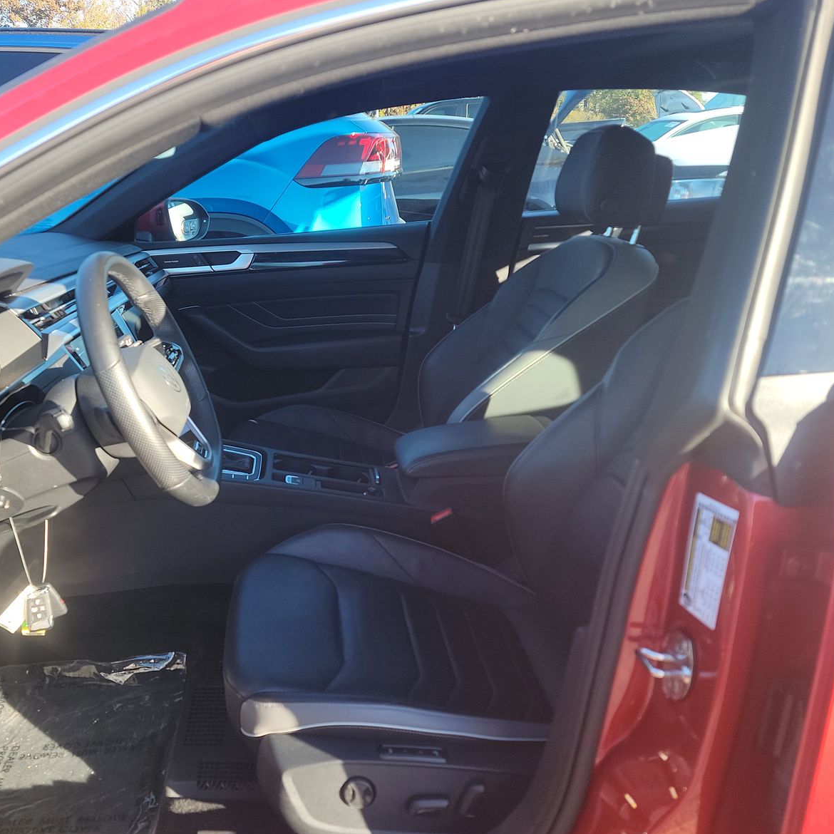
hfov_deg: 54.9
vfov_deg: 55.6
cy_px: 421
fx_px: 790
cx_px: 305
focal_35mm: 29
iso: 69
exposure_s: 1/119
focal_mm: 6.7
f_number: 1.8
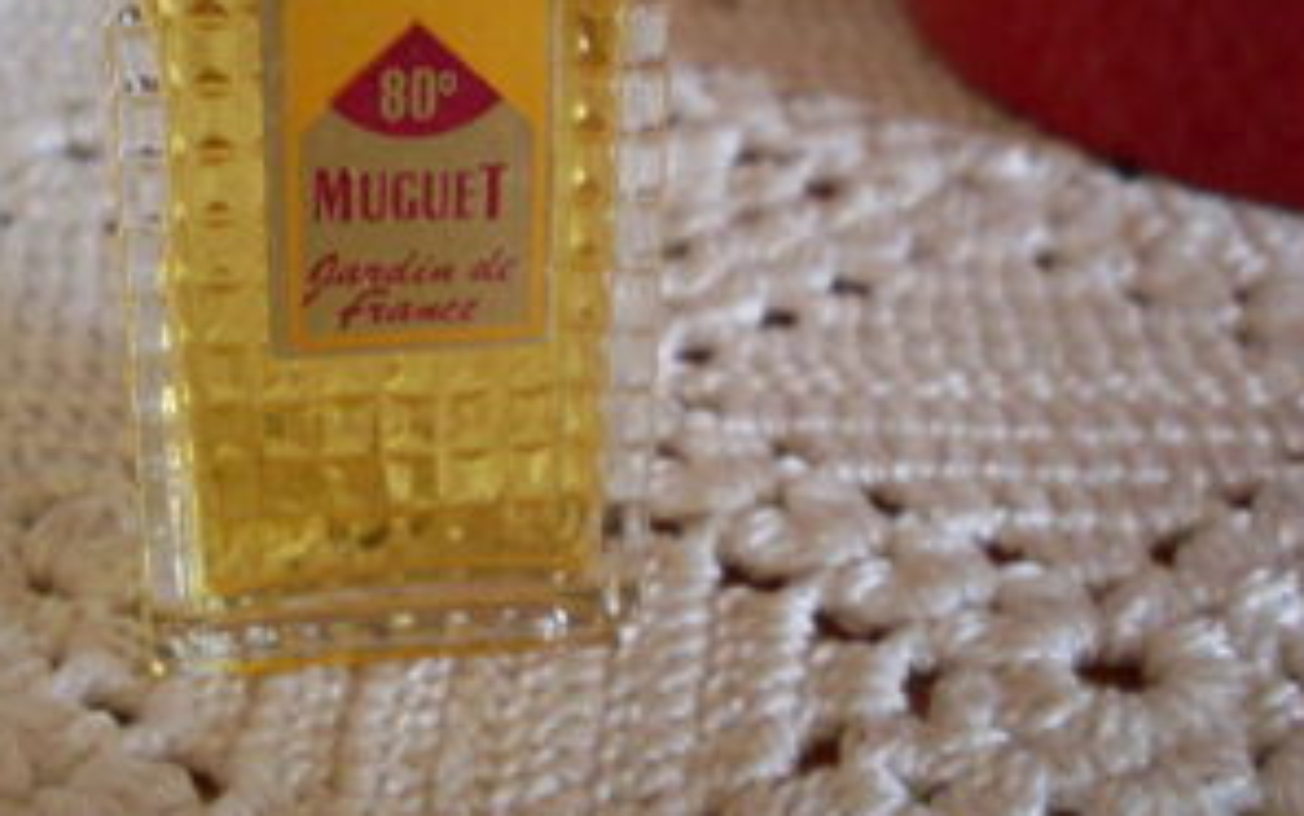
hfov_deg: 31.3
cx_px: 474
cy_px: 114
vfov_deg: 19.7
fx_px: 2311
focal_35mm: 65
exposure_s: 1/20
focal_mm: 6.3
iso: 200
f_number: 2.8
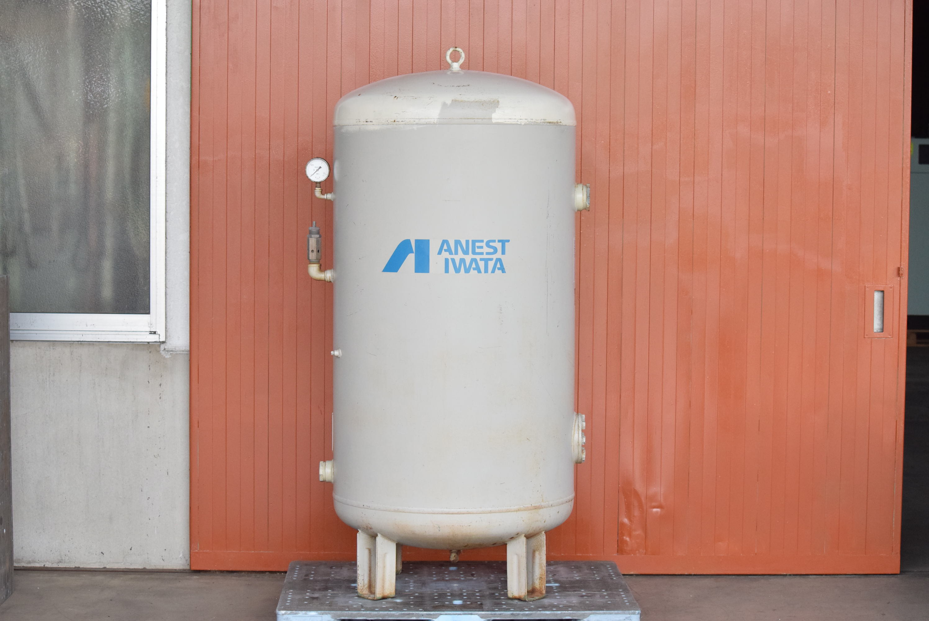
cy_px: 310
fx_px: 2131
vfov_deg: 16.6
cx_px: 464
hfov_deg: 24.6
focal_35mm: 82
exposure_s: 1/800
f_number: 6.3
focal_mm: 55
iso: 1250
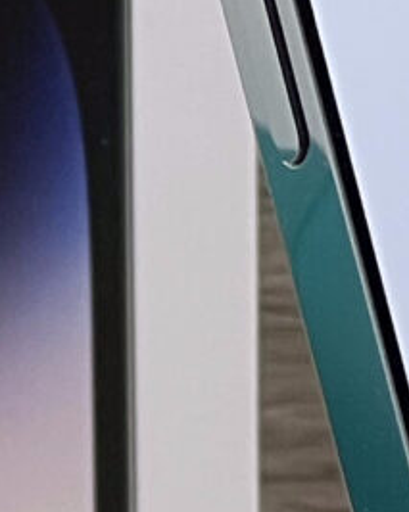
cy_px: 226
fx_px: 10928
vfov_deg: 2.7
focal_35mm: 721
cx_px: 691
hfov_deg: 2.1
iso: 64
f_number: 2.8
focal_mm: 9
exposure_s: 1/100
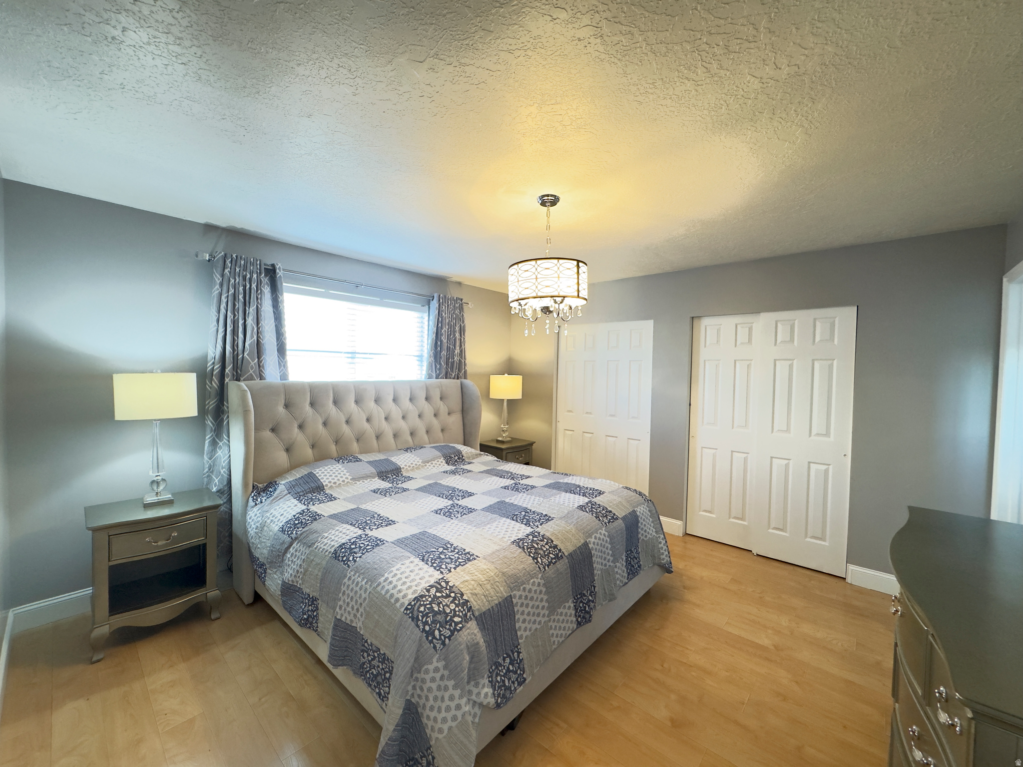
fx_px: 414
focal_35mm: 14
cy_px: 384
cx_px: 512
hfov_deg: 102.1
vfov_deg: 85.7
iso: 640
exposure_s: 1/60
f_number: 2.2
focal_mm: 2.22
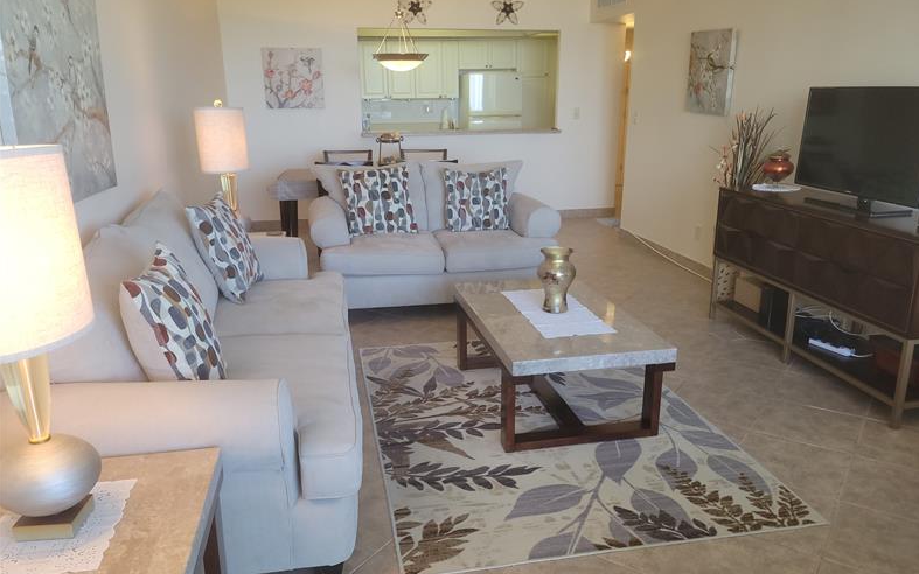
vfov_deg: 44.5
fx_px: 701
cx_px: 466
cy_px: 308
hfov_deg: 66.5
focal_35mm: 28
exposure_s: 1/60
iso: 64
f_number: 1.8
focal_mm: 5.4
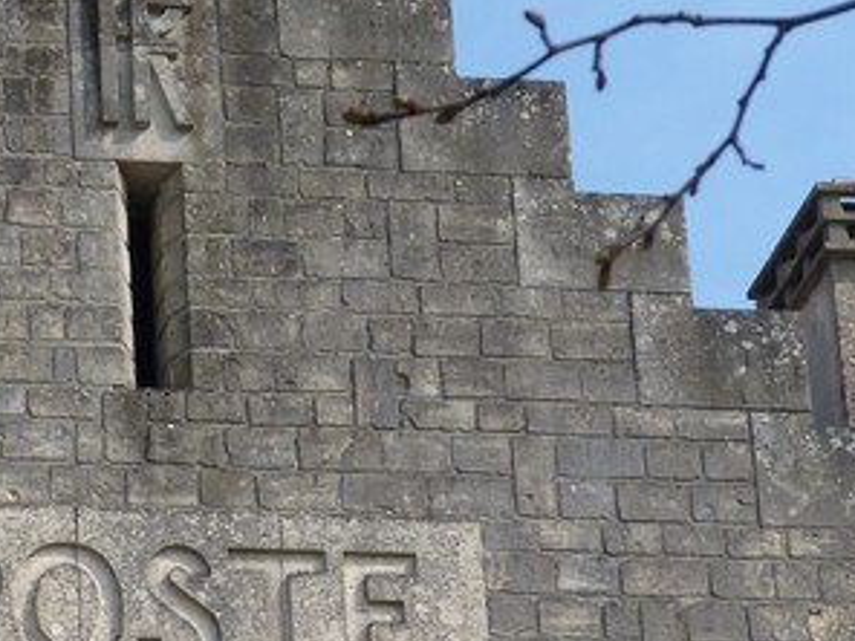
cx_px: 156
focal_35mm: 184
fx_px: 4545
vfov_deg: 8.0
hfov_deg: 10.7
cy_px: 638
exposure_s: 1/1000
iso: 100
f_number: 4
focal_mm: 11.6
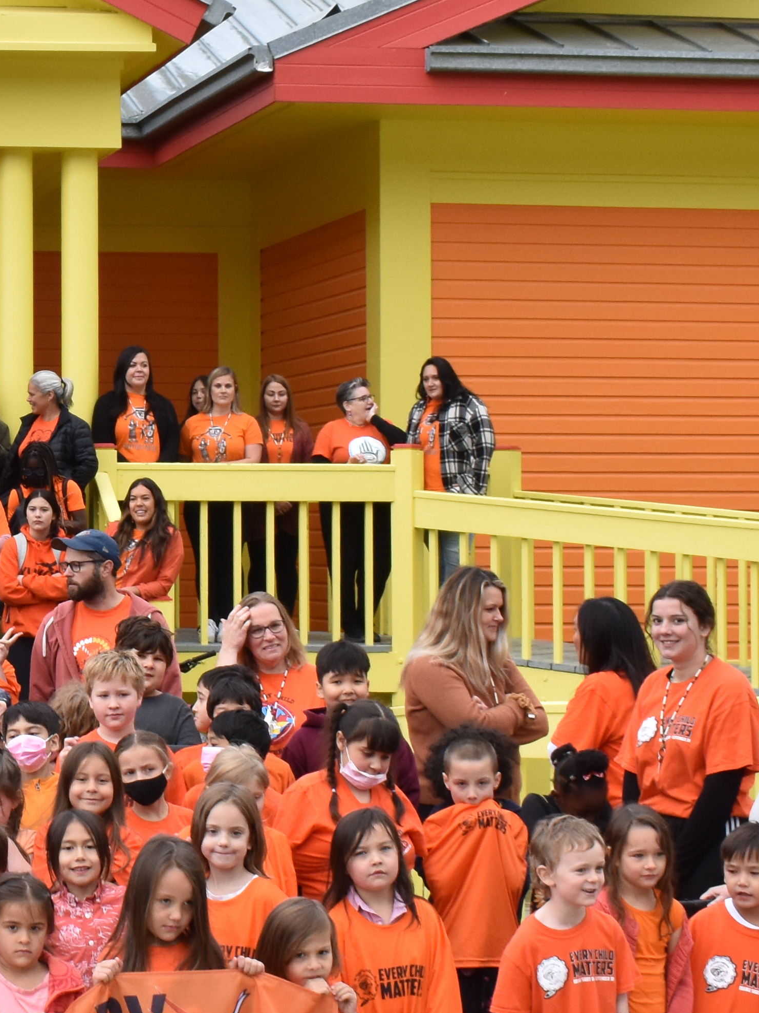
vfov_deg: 18.7
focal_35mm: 105
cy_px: 455
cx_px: -237
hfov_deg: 13.6
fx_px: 3070
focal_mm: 24
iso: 640
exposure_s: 1/125
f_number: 9
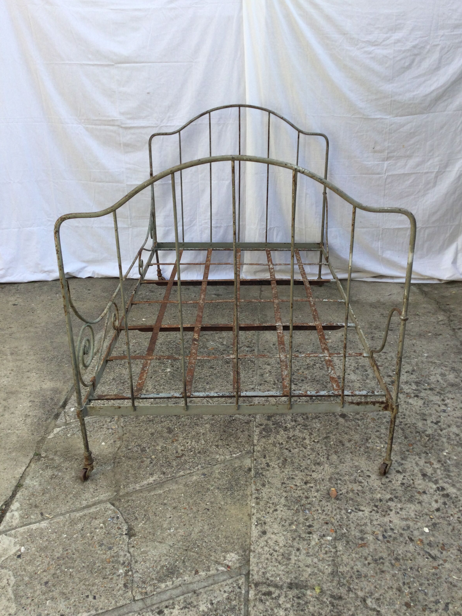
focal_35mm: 32
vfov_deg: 56.8
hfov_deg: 44.2
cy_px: 301
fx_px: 569
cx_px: 237
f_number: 2.4
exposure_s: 1/473
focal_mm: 3.3
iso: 25
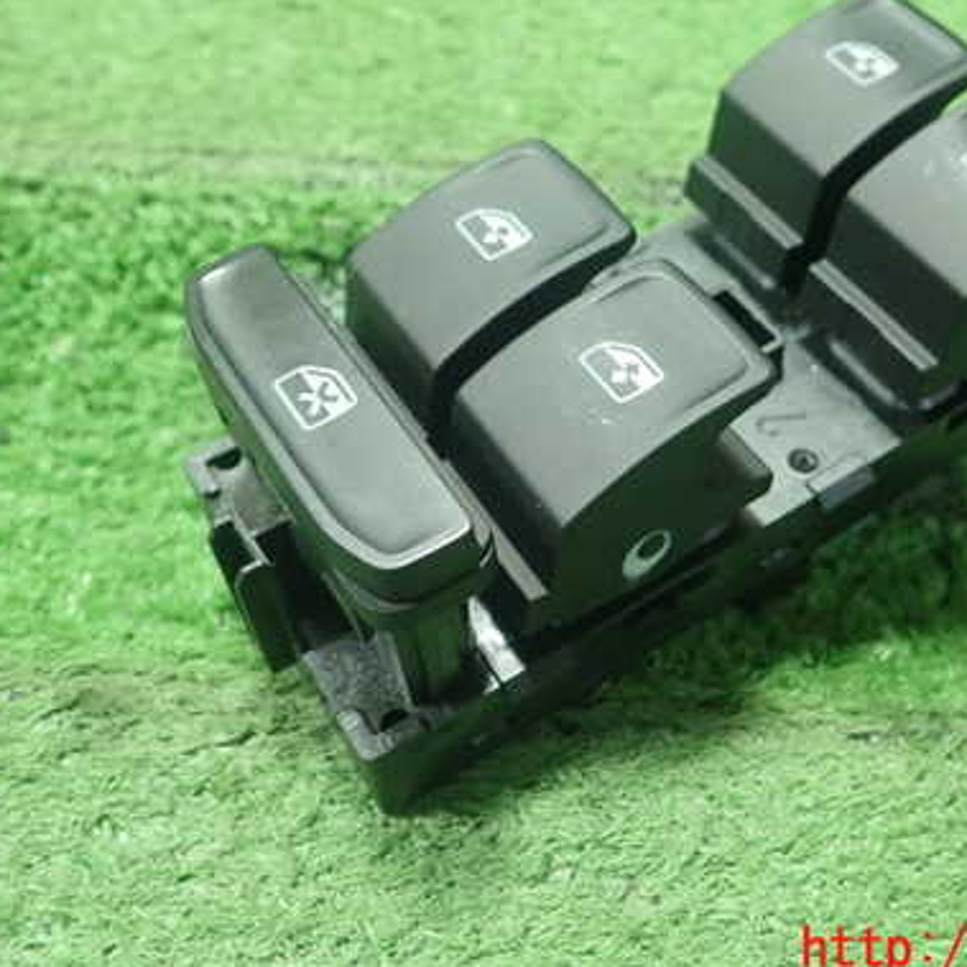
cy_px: 408
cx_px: 612
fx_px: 1327
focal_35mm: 42
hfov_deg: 39.7
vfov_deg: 39.9
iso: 800
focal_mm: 5.5
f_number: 2.3
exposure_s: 1/125
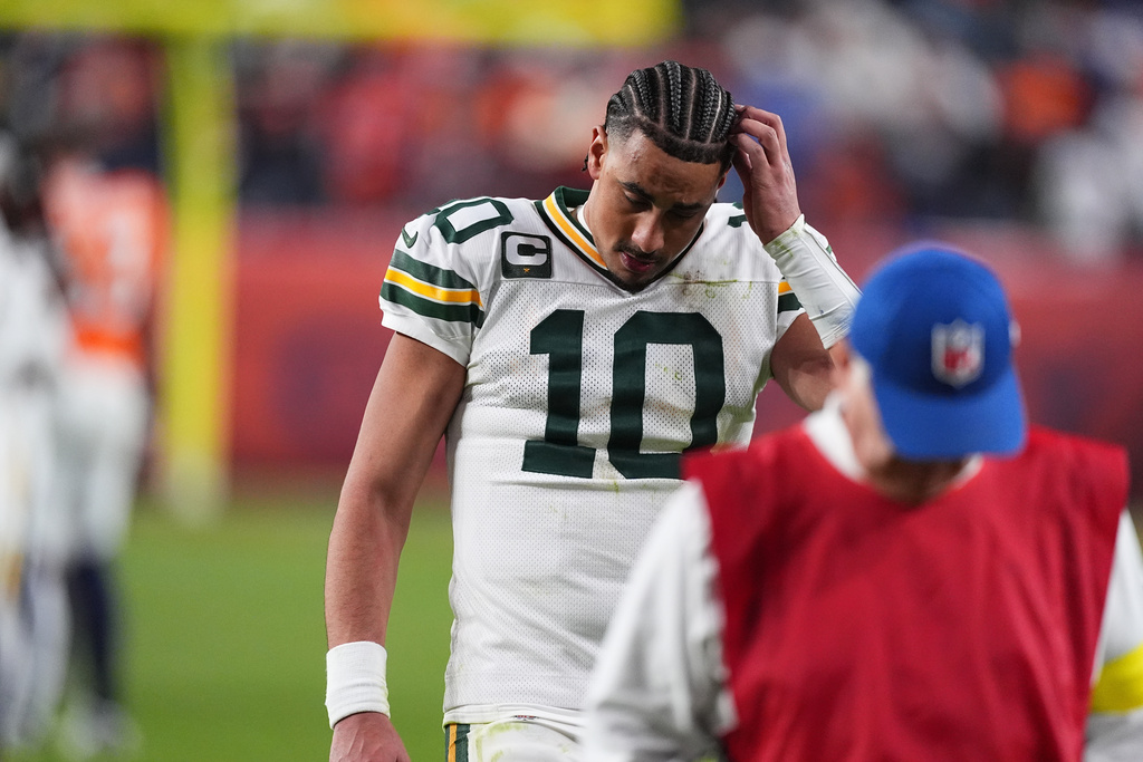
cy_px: 381
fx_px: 19051
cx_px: 572
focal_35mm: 600
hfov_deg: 3.4
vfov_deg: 2.3
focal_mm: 600
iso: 5000
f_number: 4
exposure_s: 1/2000
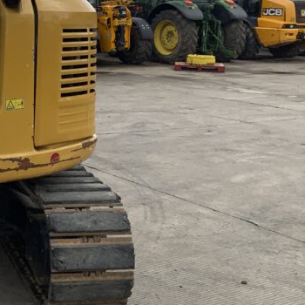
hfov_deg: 21.7
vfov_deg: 22.7
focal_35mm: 75
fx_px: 748
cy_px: 62
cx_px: -39
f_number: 1.8
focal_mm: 3
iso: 16
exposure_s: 1/2538
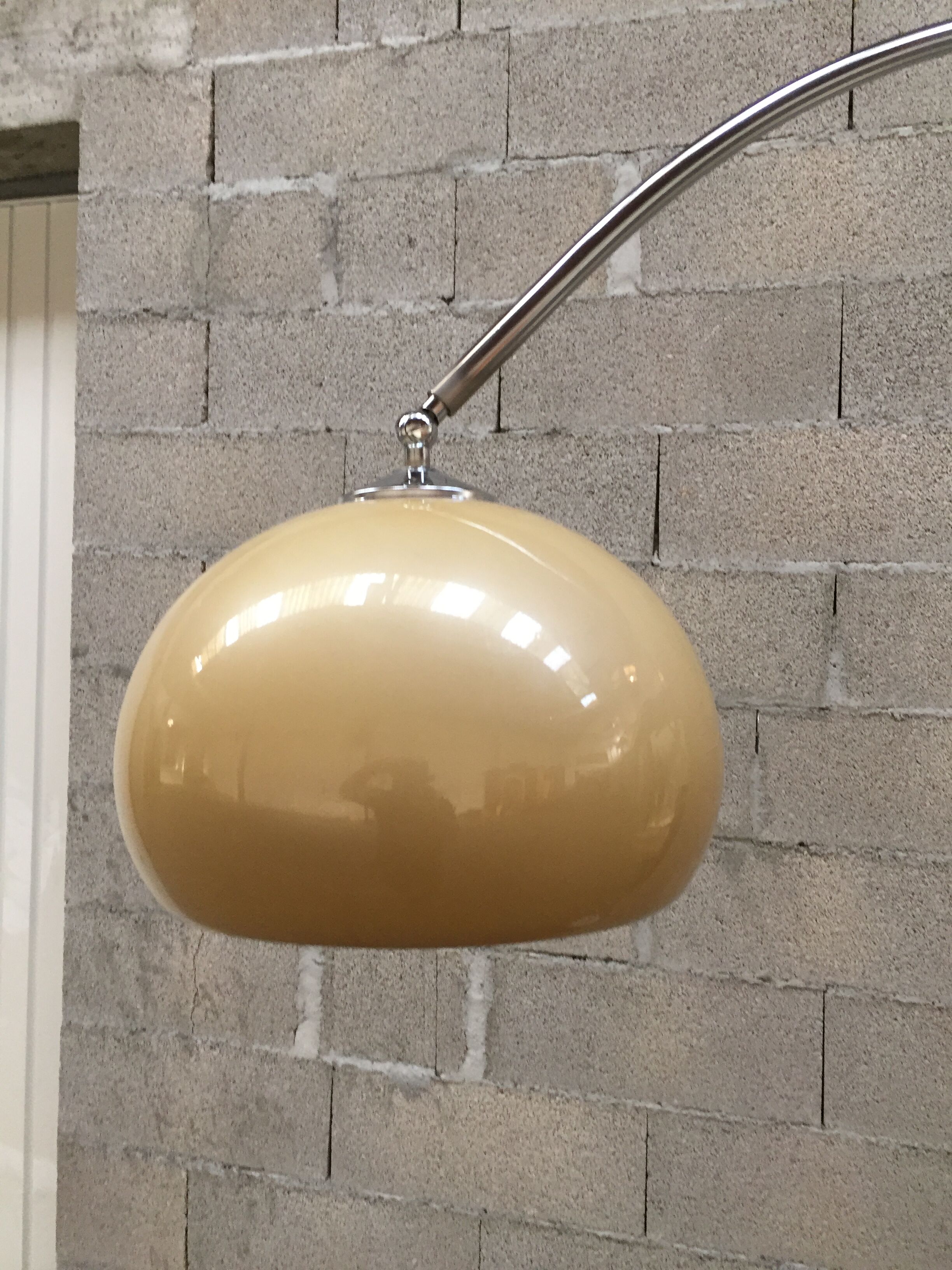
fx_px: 1063
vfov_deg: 61.7
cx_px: 476
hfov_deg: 48.2
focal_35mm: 29
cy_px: 635
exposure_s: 1/33
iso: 160
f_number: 2.2
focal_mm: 4.15
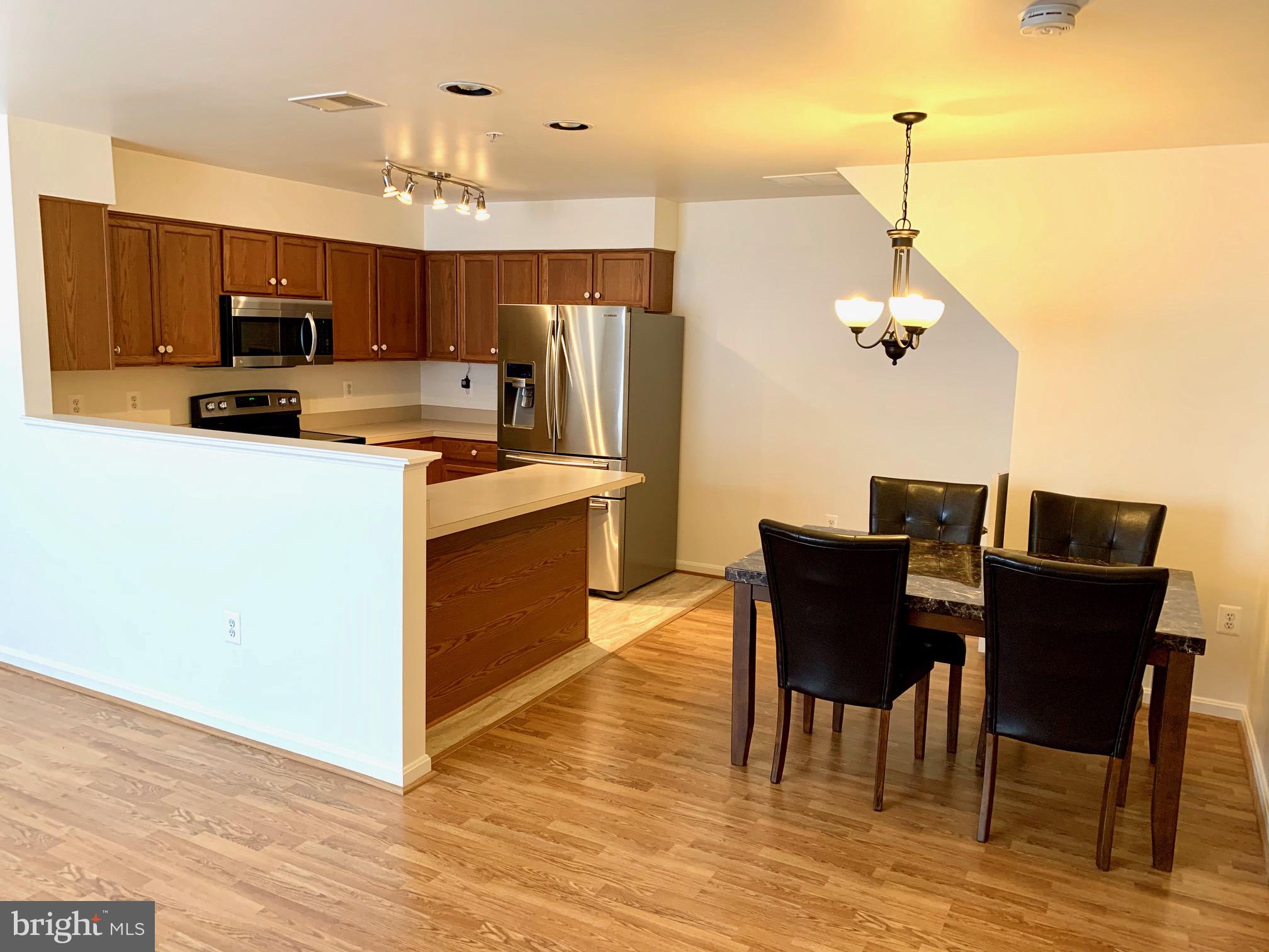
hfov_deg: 67.3
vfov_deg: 53.1
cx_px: 634
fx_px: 953
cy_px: 476
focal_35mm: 26
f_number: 1.8
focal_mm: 4.25
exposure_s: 1/60
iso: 125
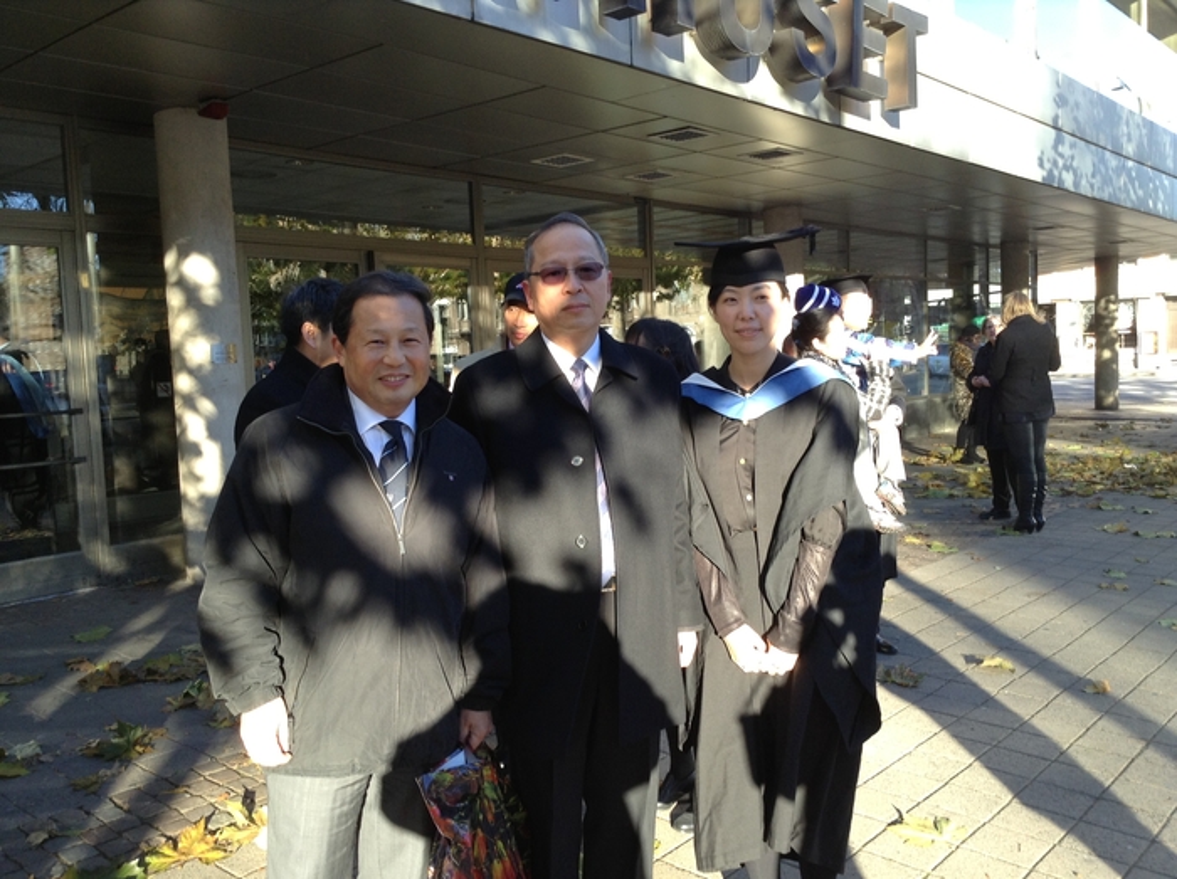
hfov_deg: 55.4
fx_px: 1121
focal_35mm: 33
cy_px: 440
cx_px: 588
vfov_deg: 42.9
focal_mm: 3.3
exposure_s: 1/120
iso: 32
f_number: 2.4
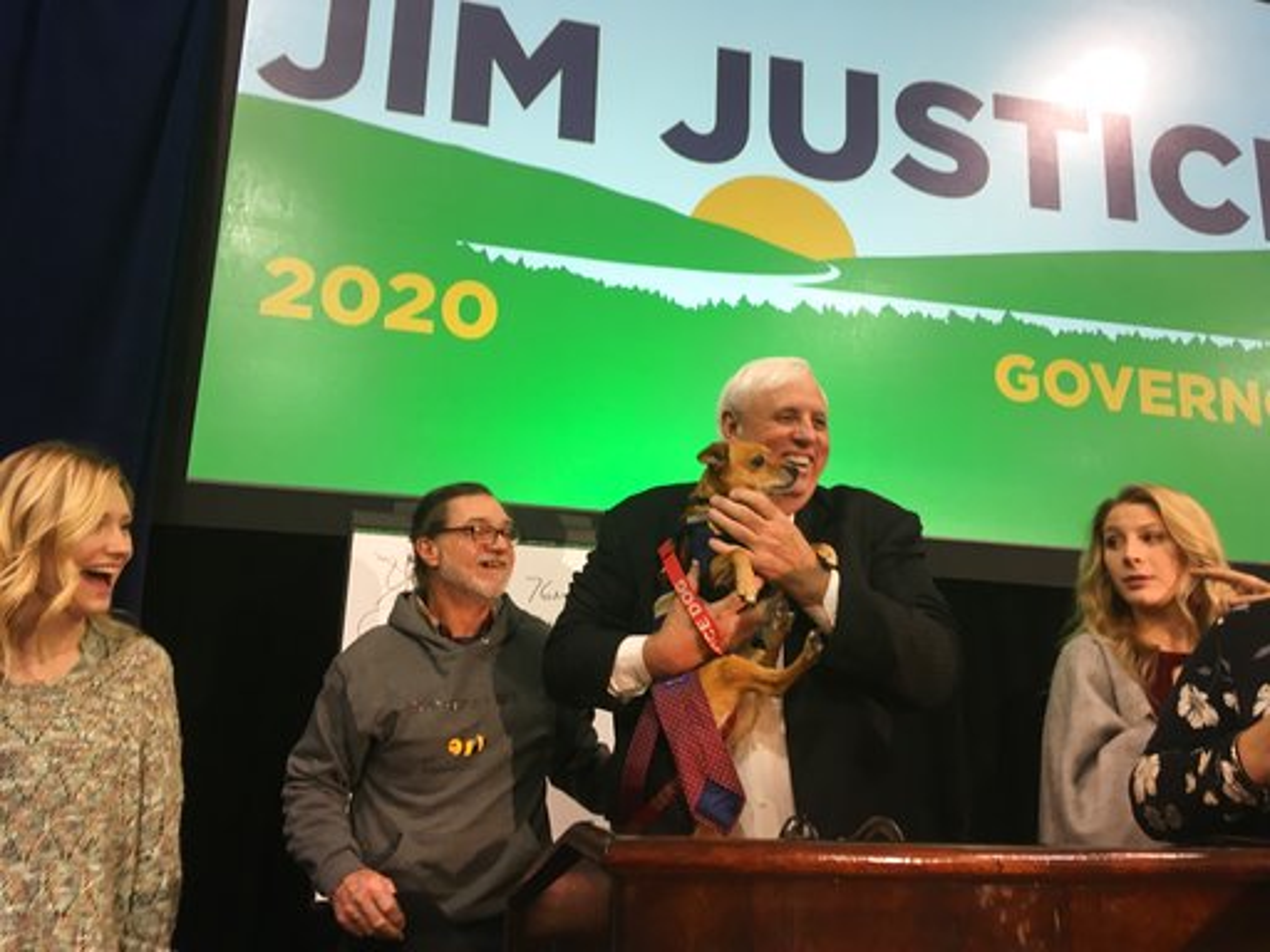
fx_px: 1064
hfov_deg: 61.7
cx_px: 635
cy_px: 476
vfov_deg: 48.2
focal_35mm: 29
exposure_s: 1/30
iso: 50
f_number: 2.2
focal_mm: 4.15
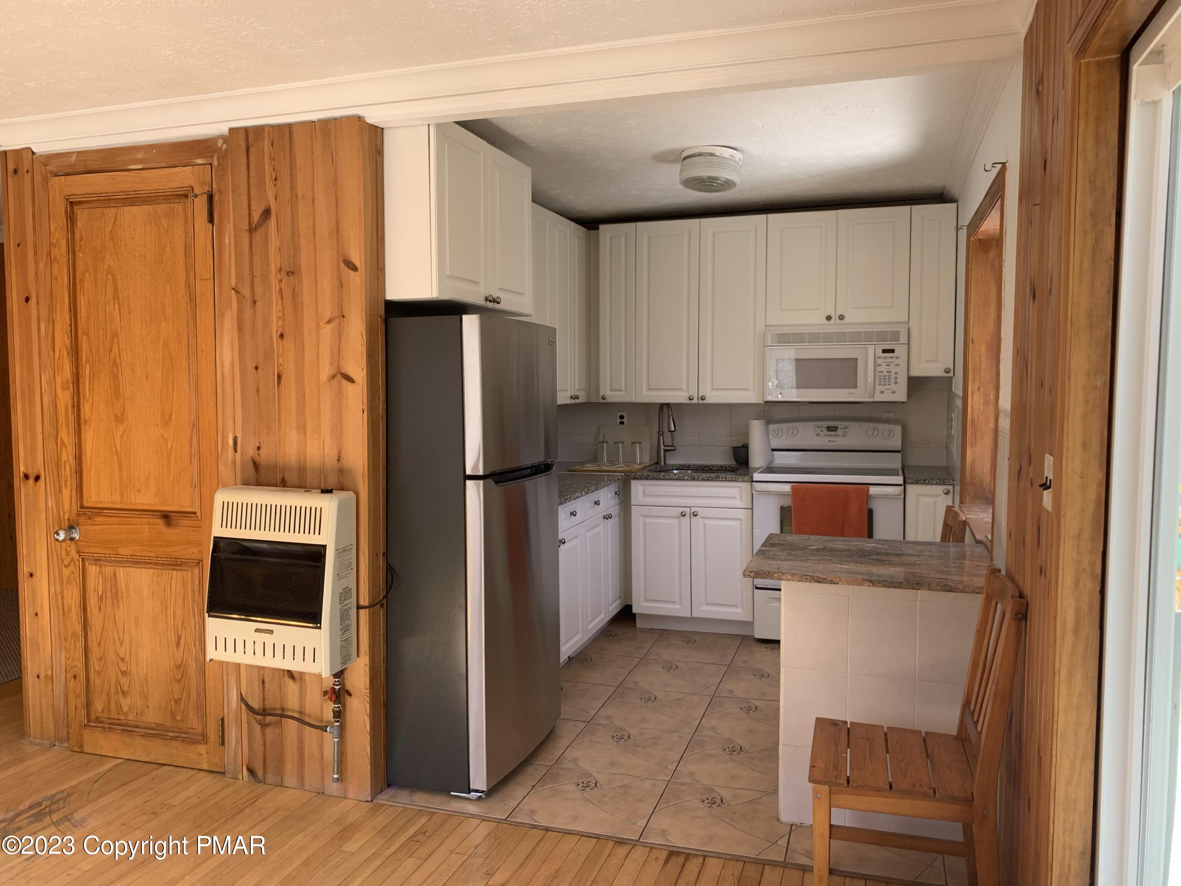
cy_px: 443
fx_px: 887
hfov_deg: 67.3
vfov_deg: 53.1
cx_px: 590
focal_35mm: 26
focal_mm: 4.25
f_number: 1.8
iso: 32
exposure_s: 1/121
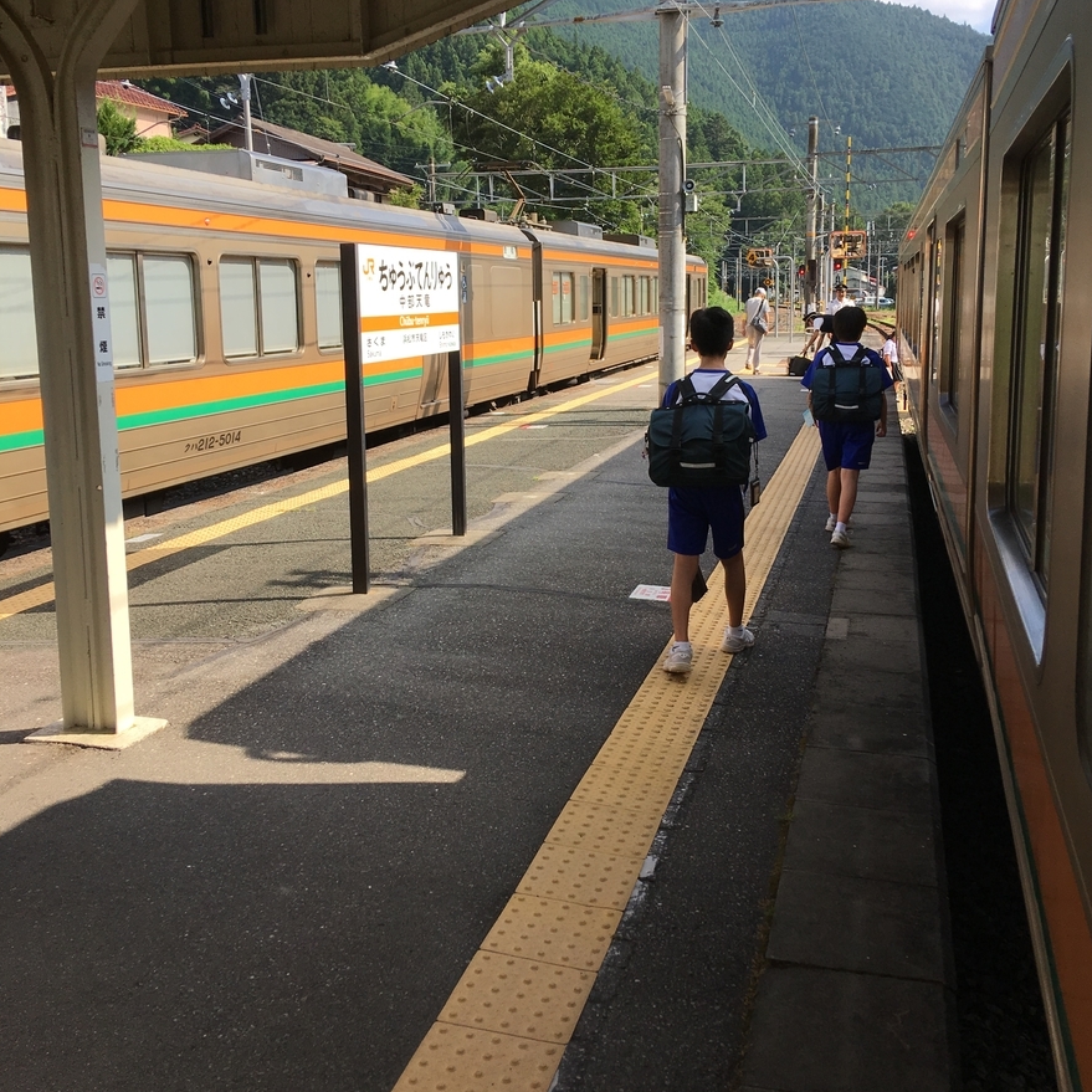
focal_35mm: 35
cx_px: 553
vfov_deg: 47.1
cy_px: 485
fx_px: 1249
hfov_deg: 47.2
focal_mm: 4.15
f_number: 2.2
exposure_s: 1/1054
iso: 25
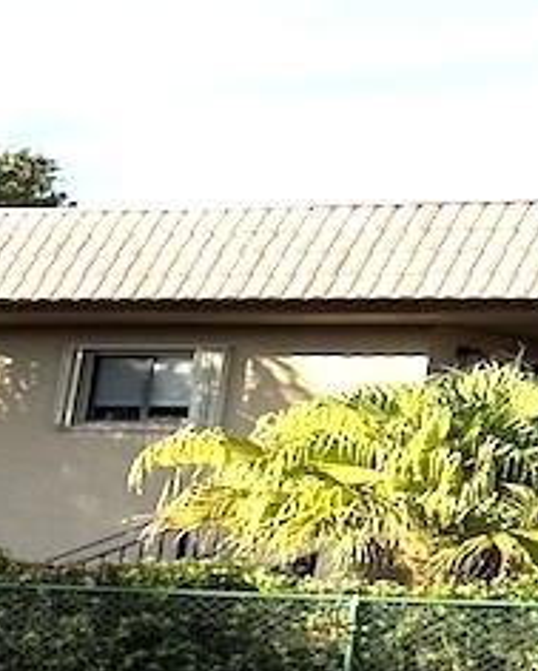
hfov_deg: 8.8
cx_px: -788
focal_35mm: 159
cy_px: 631
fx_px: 3163
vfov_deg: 12.0
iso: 80
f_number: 1.78
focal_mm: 6.76
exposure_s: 1/2370
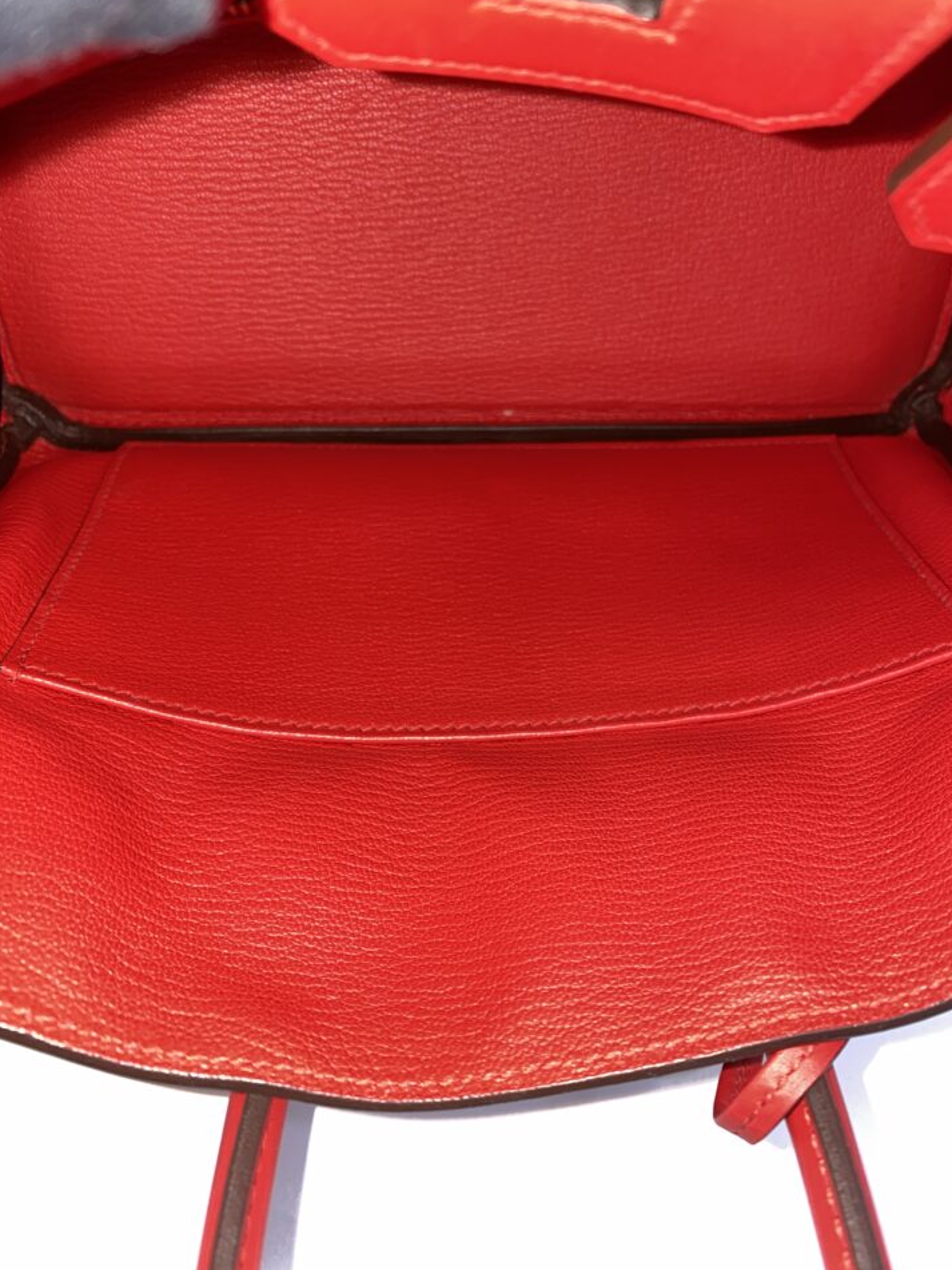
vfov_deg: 63.4
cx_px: 506
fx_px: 1027
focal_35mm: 28
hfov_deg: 49.7
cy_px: 622
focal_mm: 4.25
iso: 32
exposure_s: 1/47
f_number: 1.8
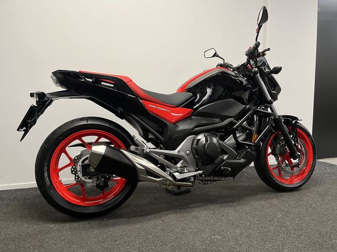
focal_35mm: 26
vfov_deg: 53.1
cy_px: 126
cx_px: 168
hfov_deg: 67.3
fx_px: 253
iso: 100
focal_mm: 5.1
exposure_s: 1/50
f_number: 1.6
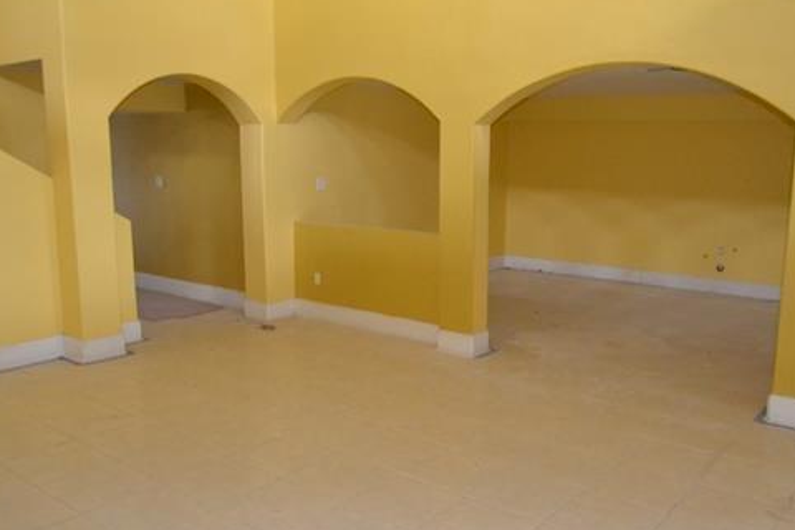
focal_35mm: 32
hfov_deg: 58.6
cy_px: 280
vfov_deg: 41.1
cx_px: 436
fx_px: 707
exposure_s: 1/60
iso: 2800
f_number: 4
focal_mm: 16
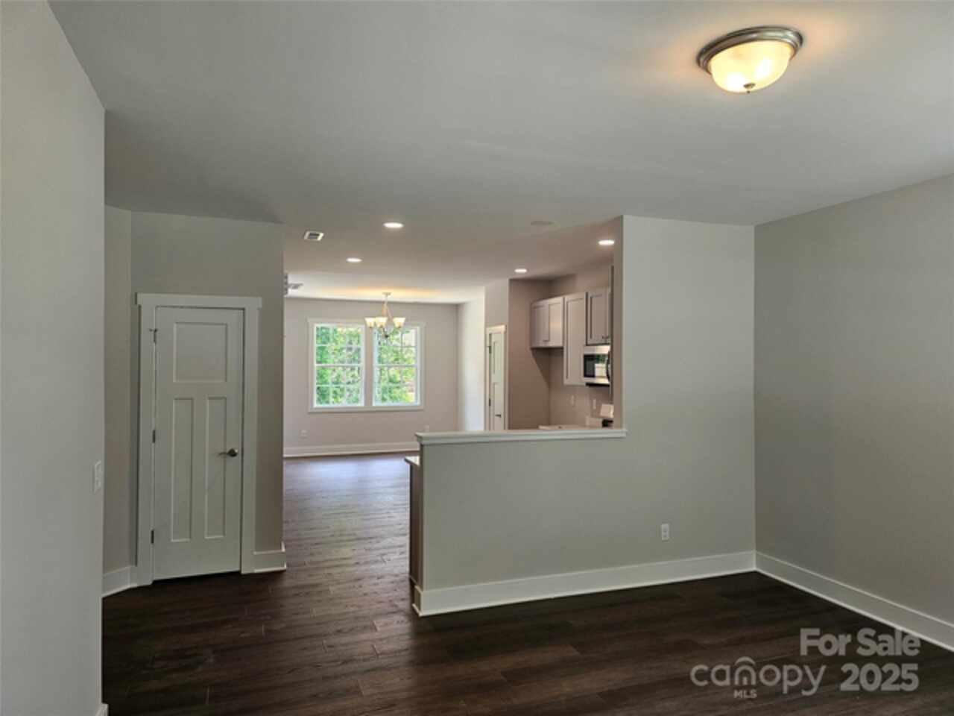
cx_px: 477
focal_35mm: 23
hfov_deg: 73.9
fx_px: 634
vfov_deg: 58.9
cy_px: 358
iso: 80
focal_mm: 6.3
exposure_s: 1/120
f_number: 1.7
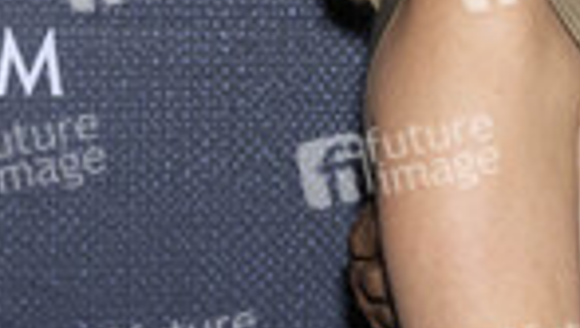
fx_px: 2771
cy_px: -134
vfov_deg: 6.7
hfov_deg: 11.5
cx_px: 846
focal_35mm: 180
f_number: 5.6
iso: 800
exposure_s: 1/200
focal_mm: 56
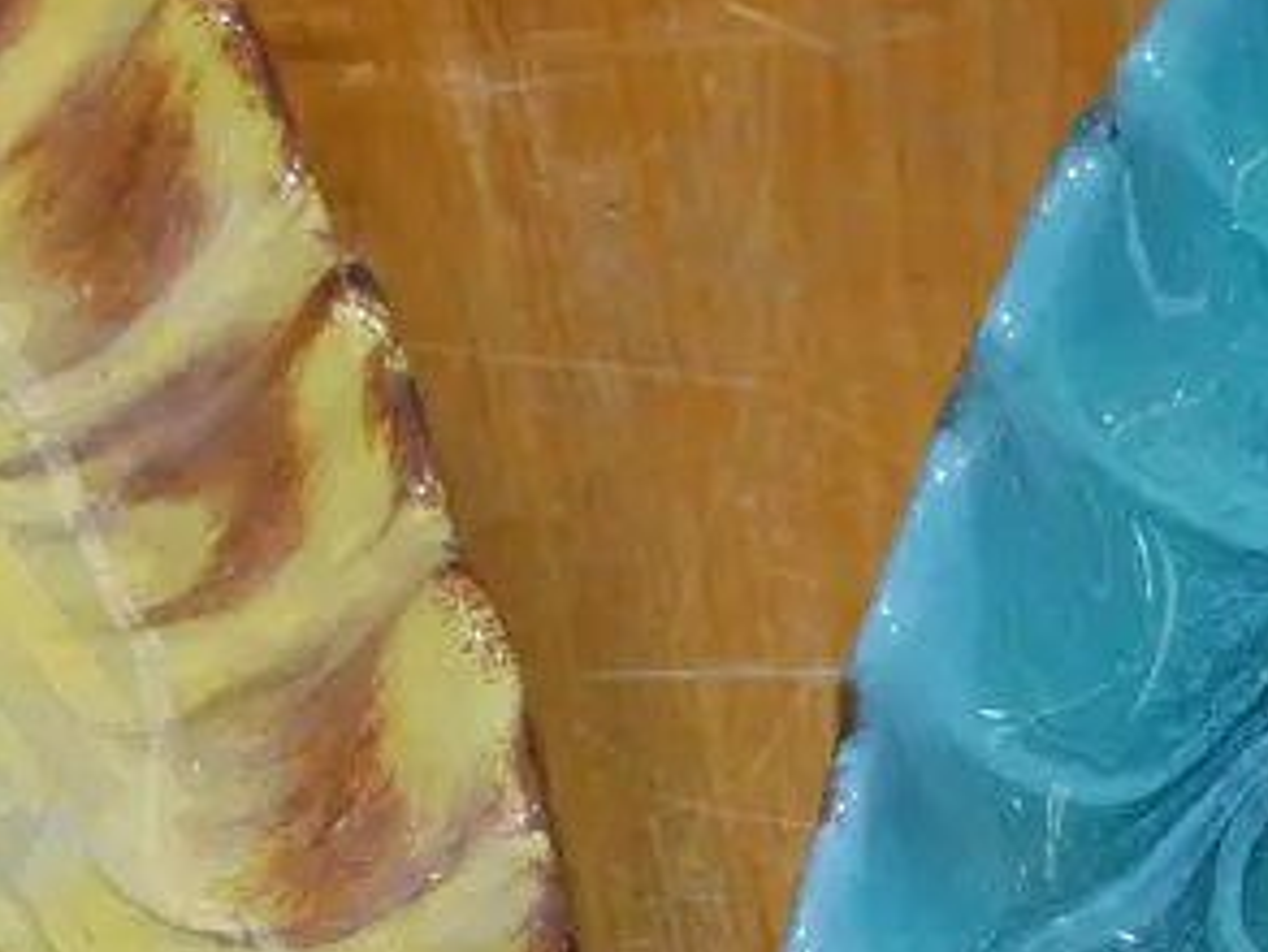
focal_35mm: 133
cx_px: 615
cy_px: 305
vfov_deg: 11.1
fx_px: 4874
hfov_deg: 14.8
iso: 250
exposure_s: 1/60
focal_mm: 19
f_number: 4.1
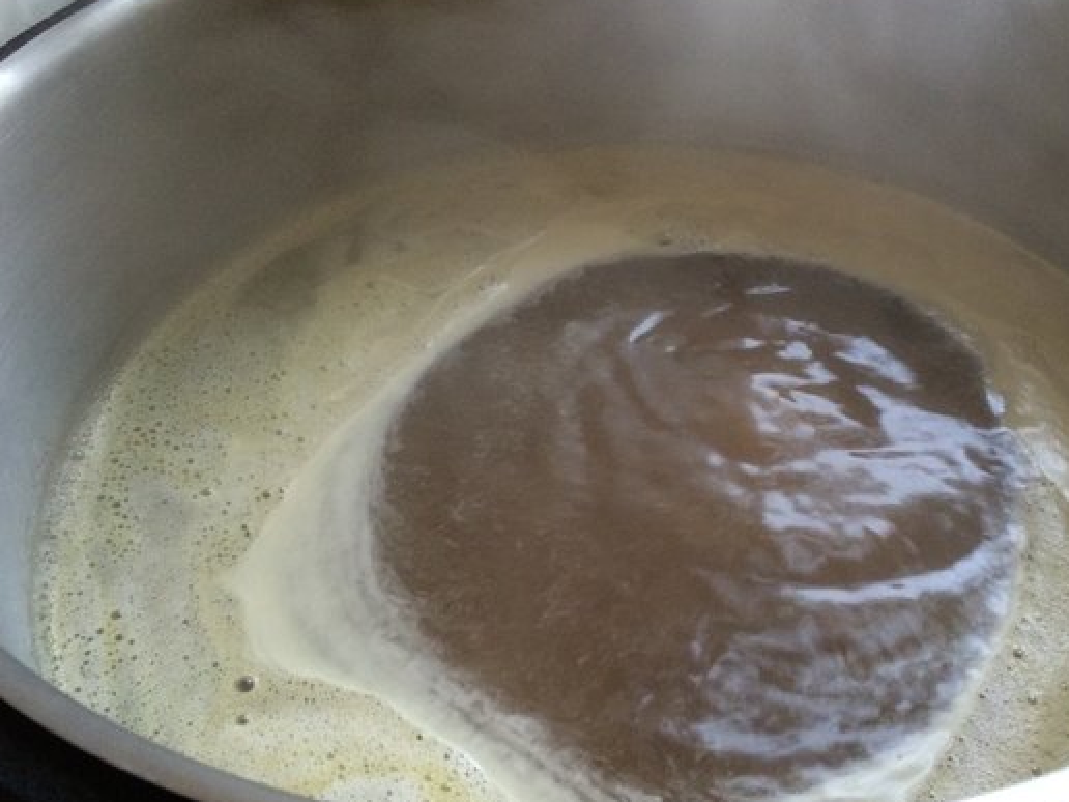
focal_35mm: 36
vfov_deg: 39.7
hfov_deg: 51.1
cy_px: 402
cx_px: 630
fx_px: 1112
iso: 320
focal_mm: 4.15
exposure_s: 1/24
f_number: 2.2
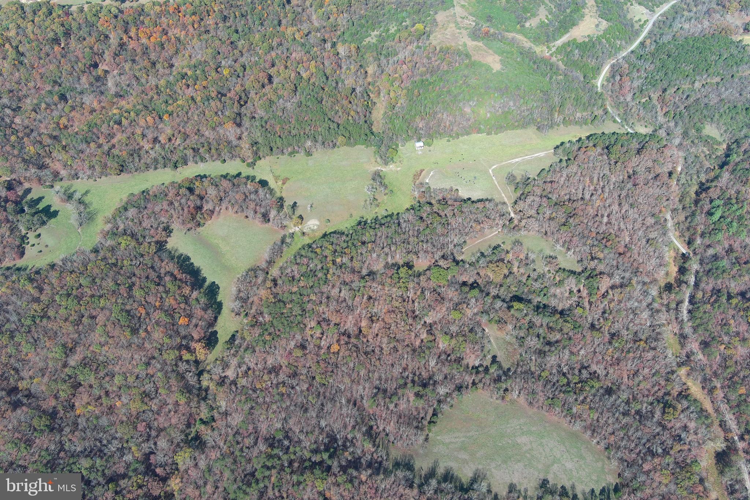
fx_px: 604
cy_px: 250
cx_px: 375
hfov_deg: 63.7
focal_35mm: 29
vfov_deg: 45.0
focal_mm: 10.57
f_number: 2.8
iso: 100
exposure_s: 1/551
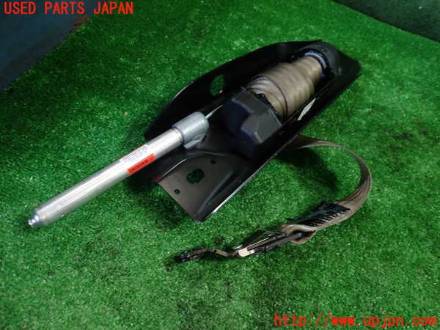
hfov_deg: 60.0
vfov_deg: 46.8
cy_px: 165
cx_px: 220
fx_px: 381
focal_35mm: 30
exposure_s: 1/30
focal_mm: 5.4
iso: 200
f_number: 2.3
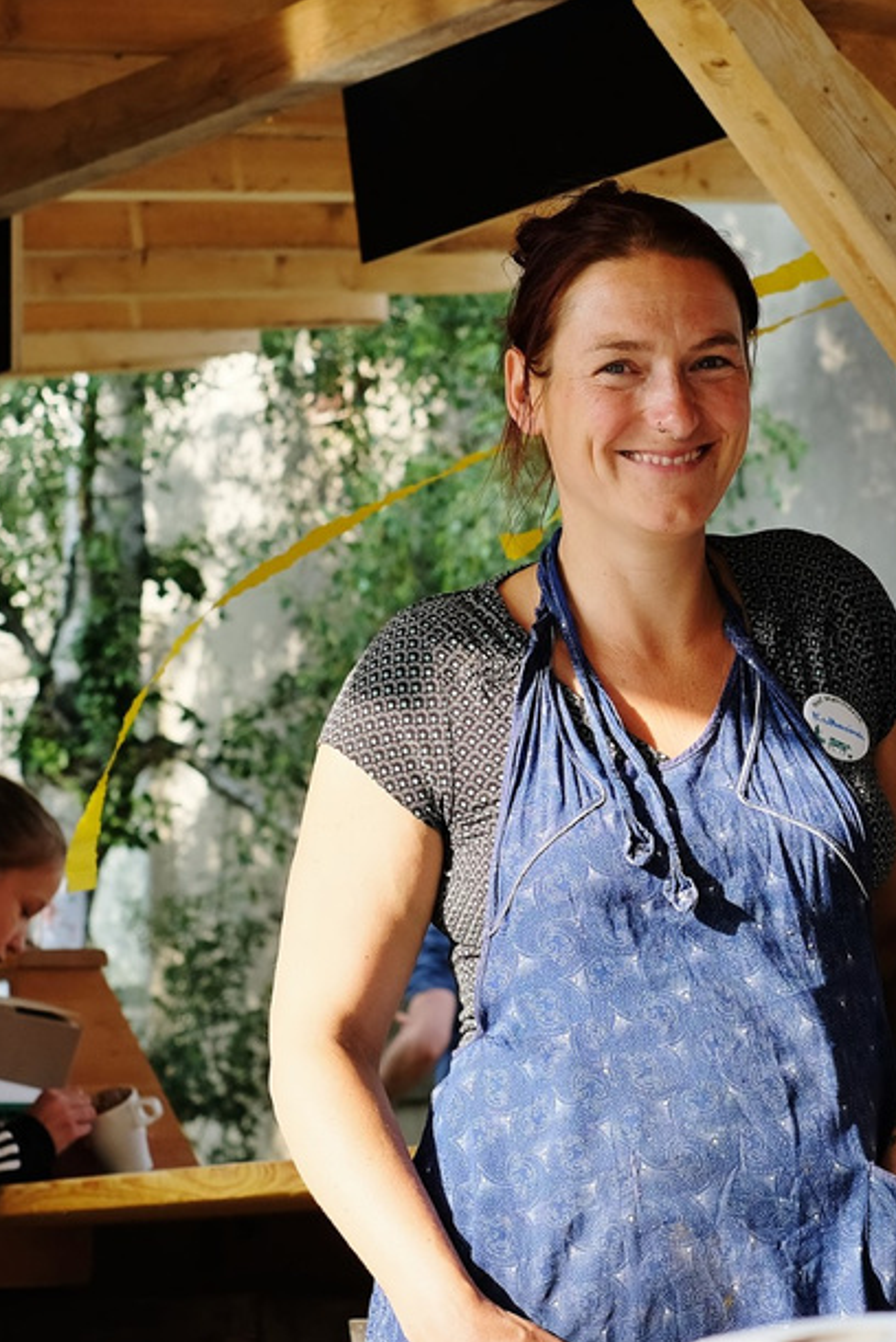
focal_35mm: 78
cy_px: 629
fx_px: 2908
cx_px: 580
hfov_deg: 17.5
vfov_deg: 26.0
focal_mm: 35
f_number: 4
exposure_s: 1/640
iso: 400
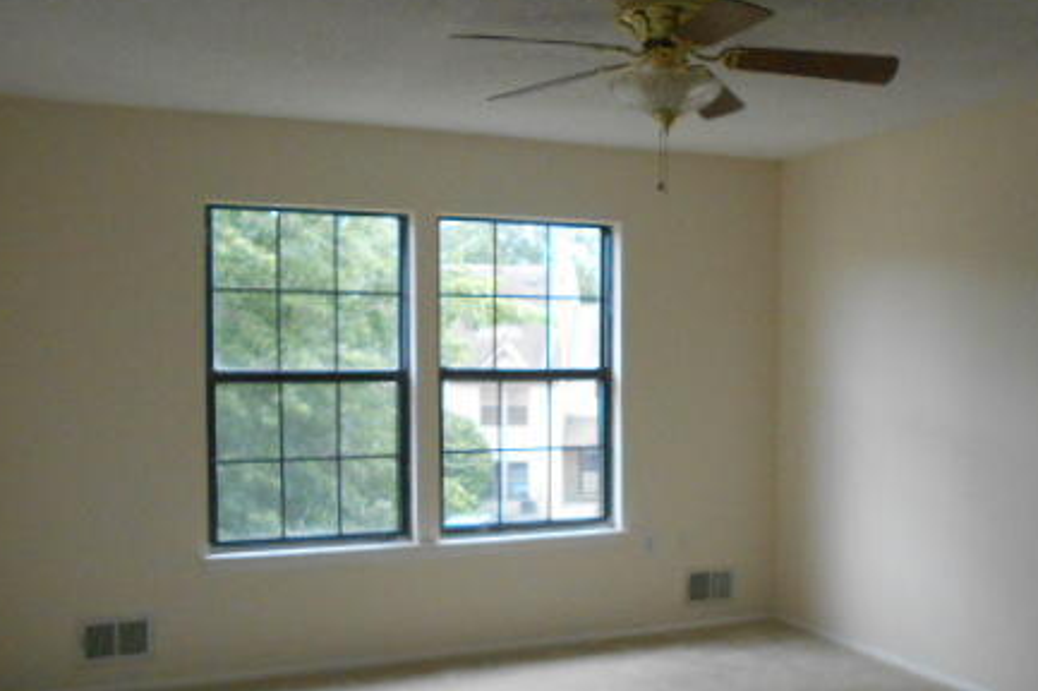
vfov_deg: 33.3
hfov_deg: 48.0
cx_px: 652
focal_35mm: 40
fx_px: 1152
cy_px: 405
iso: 450
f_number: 3.2
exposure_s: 1/250
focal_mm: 4.6
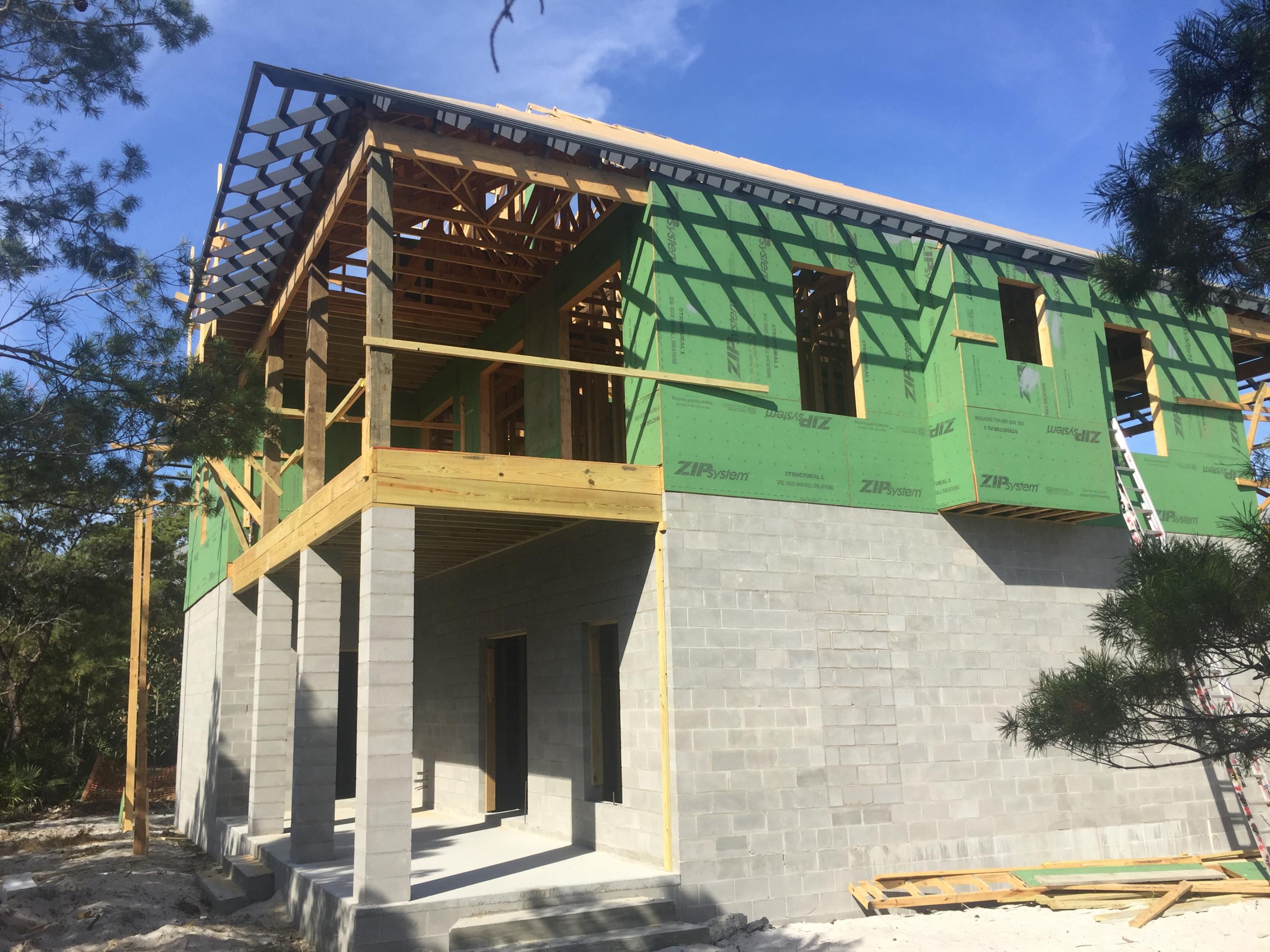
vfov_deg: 48.2
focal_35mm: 29
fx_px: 1064
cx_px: 635
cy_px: 476
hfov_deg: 61.7
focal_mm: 4.15
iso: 32
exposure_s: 1/1412
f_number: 2.2
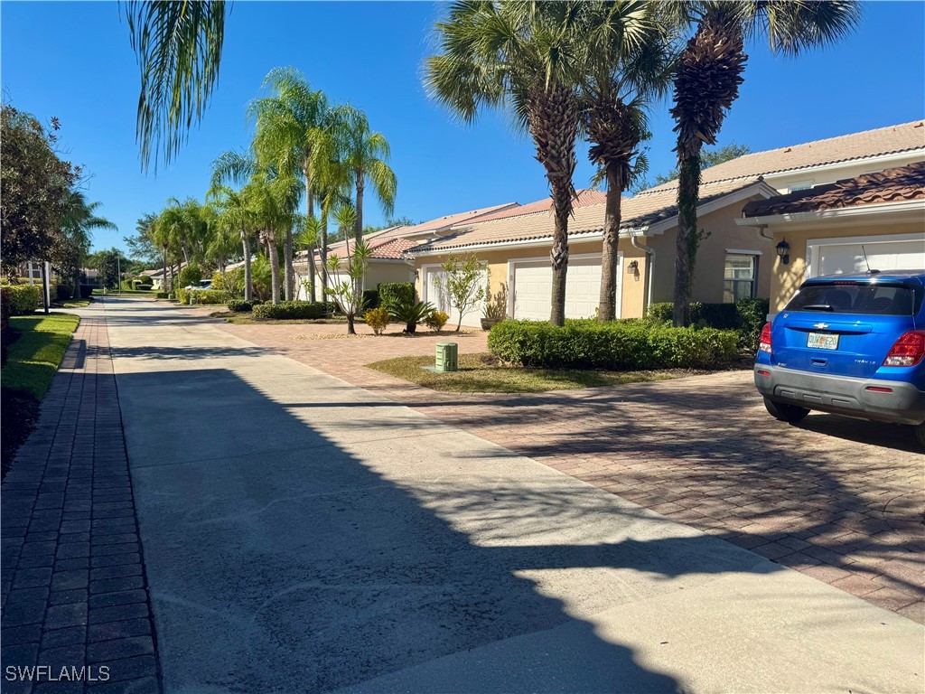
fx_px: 641
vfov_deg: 56.8
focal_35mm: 24
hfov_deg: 71.6
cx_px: 462
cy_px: 347
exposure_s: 1/4310
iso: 80
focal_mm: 6.76
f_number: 1.78
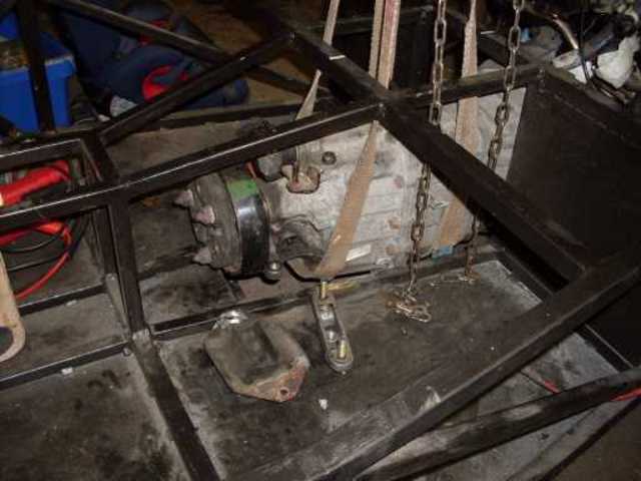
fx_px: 704
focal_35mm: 38
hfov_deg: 49.0
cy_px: 240
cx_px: 320
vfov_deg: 37.7
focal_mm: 6.3
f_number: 2.8
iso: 100
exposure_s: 1/45
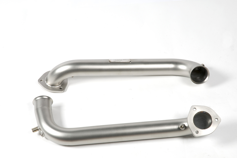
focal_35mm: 99
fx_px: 649
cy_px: 79
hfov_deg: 20.7
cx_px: 118
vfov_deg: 13.9
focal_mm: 65
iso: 200
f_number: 16
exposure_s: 1/125
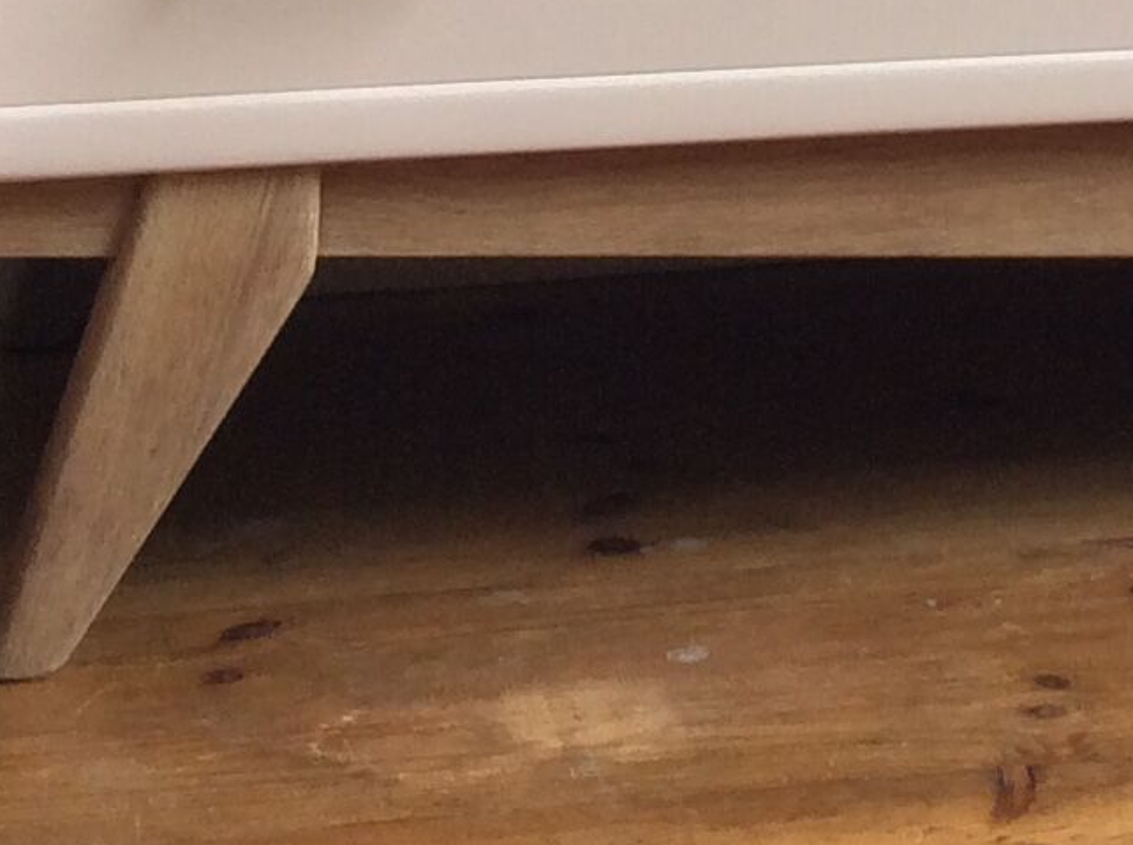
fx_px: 4215
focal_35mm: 129
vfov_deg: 11.0
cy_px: -488
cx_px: 978
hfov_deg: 15.2
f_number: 2.4
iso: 40
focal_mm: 3.3
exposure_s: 1/33
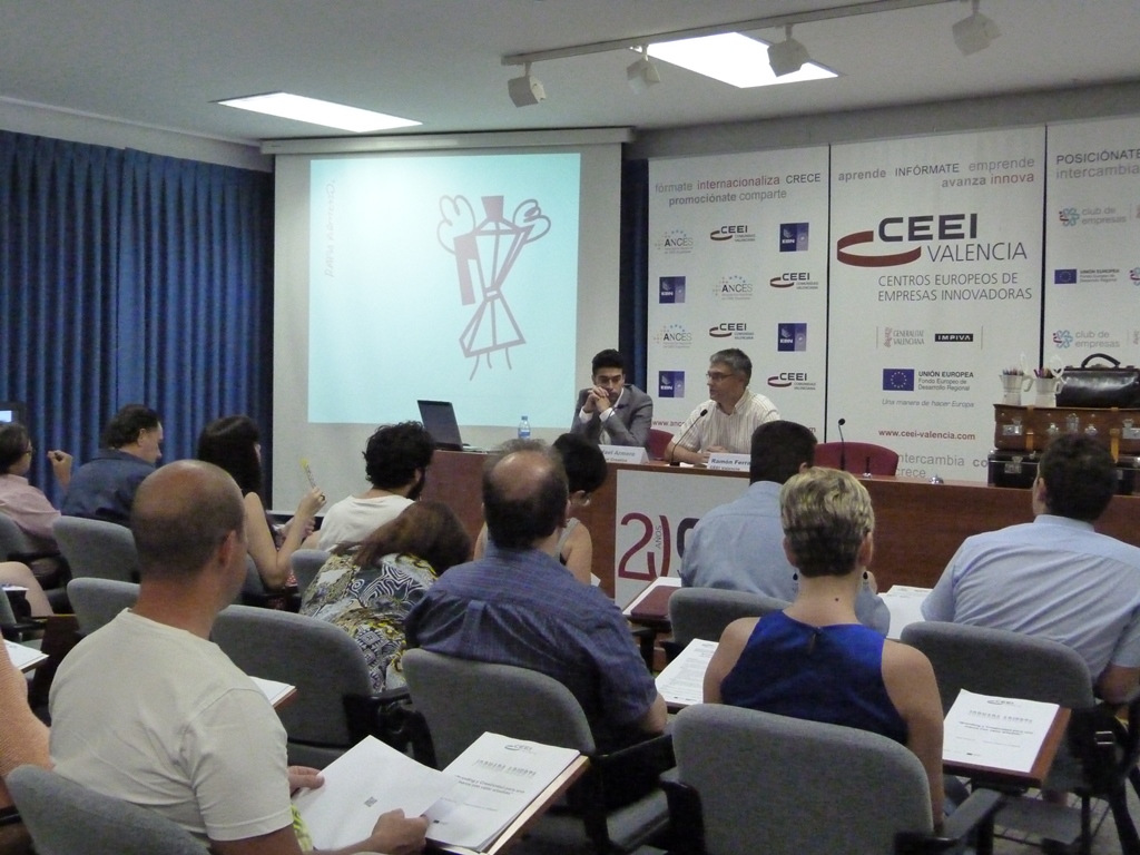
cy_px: 428
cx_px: 570
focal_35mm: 41
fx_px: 1350
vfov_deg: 35.1
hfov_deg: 45.8
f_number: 3.2
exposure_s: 1/80
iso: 1250
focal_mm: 7.4
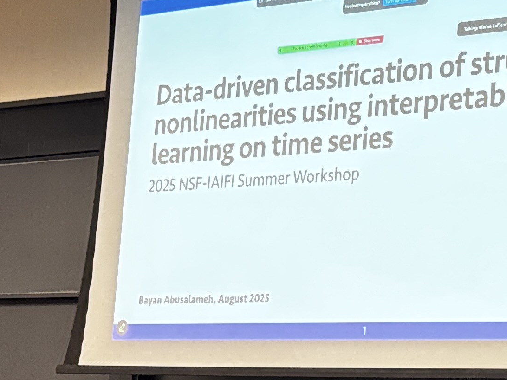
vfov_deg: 15.4
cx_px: 629
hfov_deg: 19.1
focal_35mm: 96
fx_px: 1406
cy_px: 251
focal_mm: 5.96
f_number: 1.6
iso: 640
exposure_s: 1/40
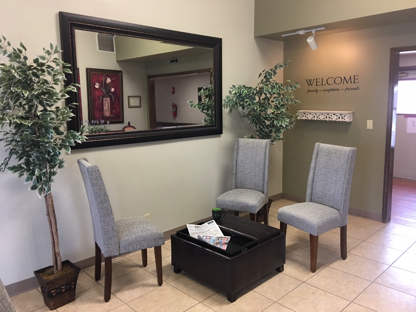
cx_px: 208
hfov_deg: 61.7
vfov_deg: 48.2
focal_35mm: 29
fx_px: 349
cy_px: 156
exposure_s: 1/15
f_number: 2.2
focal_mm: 4.15
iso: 64
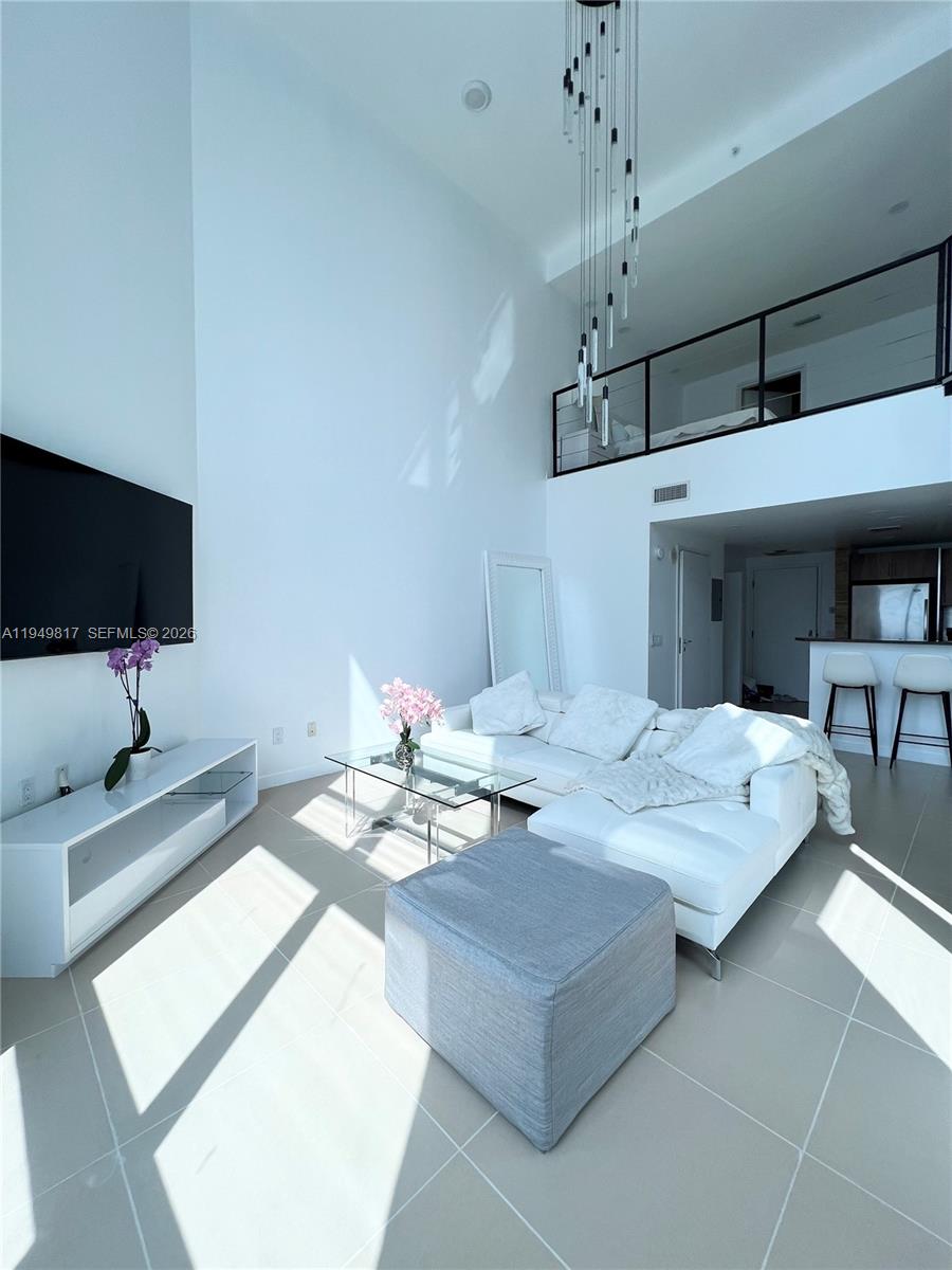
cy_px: 635
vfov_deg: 106.2
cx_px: 476
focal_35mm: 13
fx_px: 477
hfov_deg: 89.9
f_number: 1.8
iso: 32
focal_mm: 1.57
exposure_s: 1/1024
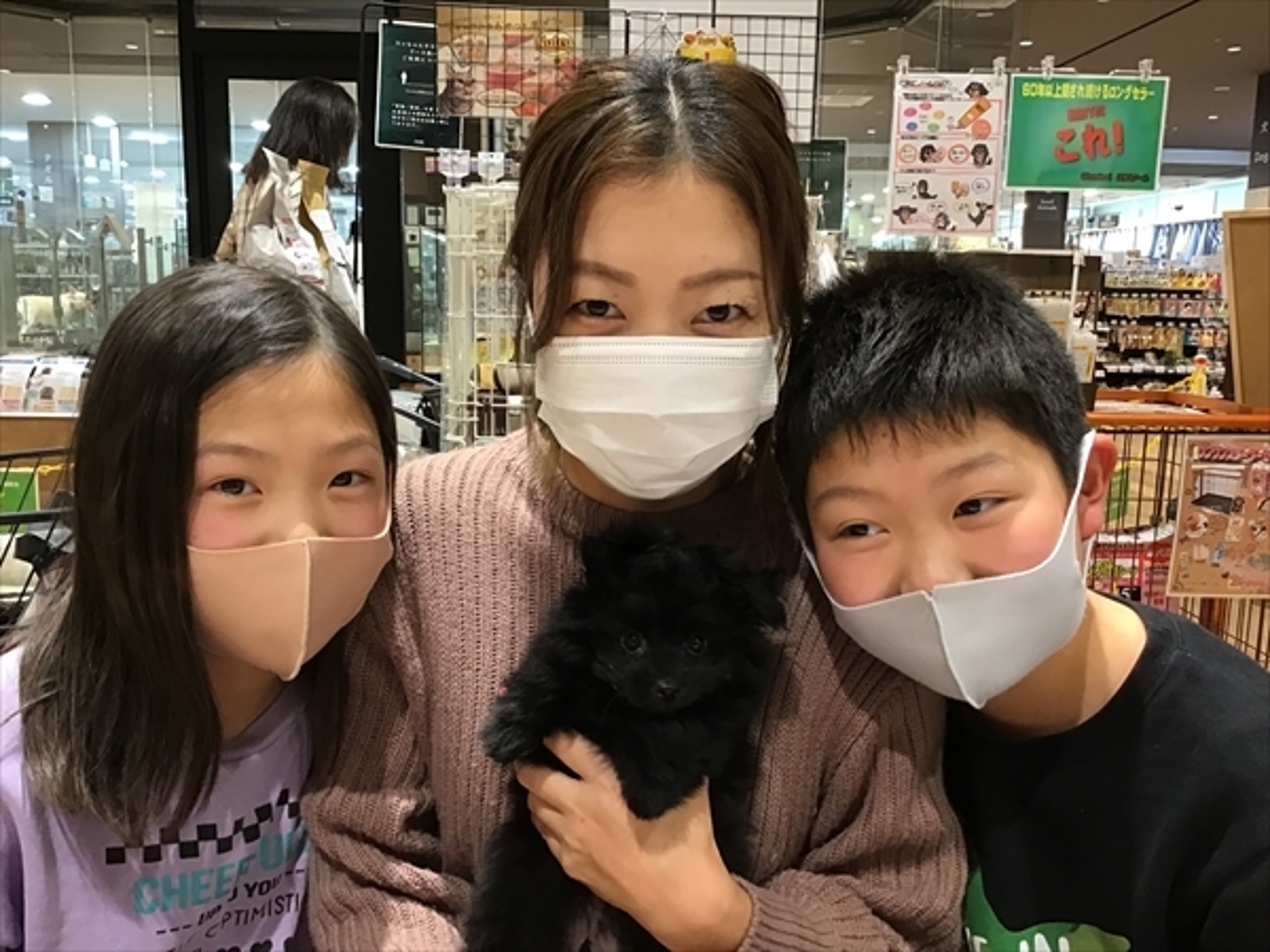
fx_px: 1137
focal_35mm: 31
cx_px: 635
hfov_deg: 58.4
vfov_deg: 45.4
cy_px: 476
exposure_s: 1/30
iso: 100
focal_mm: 3.3
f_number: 2.4
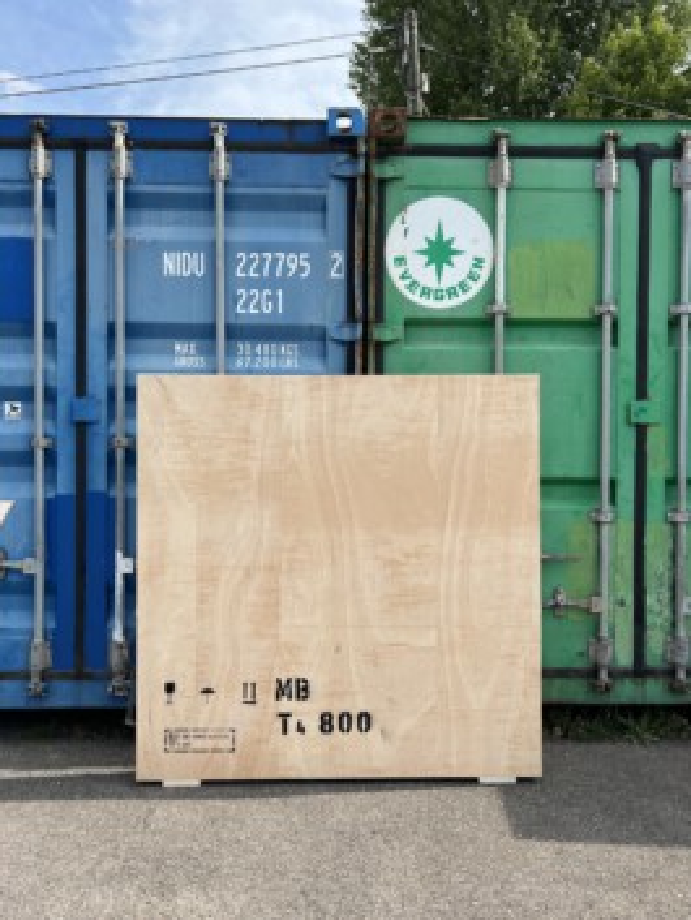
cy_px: 460
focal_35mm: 26
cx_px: 346
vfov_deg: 67.3
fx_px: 692
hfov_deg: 53.1
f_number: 1.5
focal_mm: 5.7
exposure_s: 1/3077
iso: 50
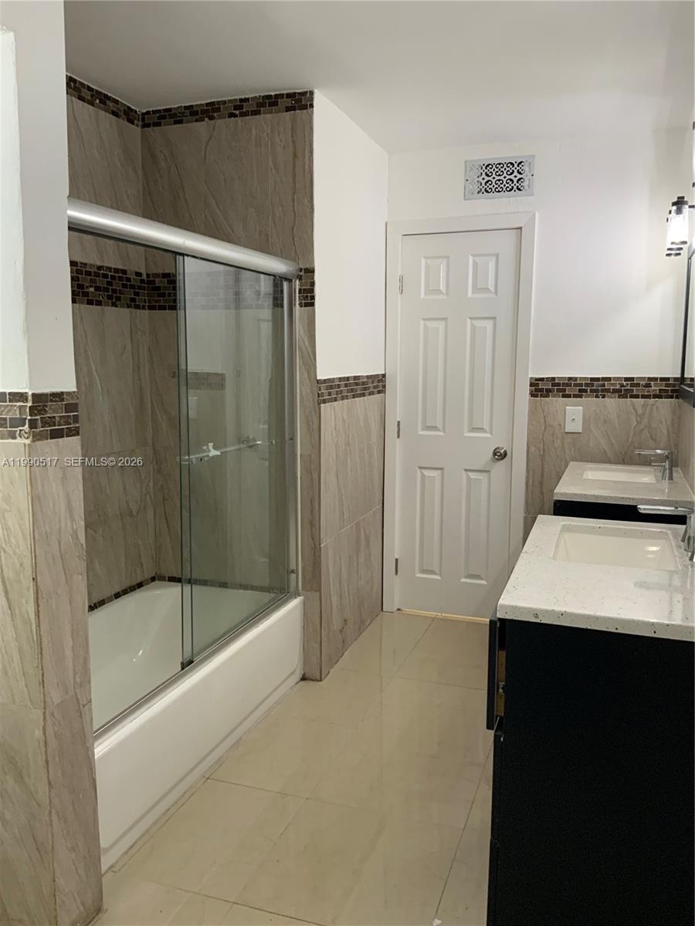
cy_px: 463
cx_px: 348
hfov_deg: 48.2
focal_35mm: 29
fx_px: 776
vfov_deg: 61.7
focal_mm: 3
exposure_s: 1/60
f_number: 1.8
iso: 100
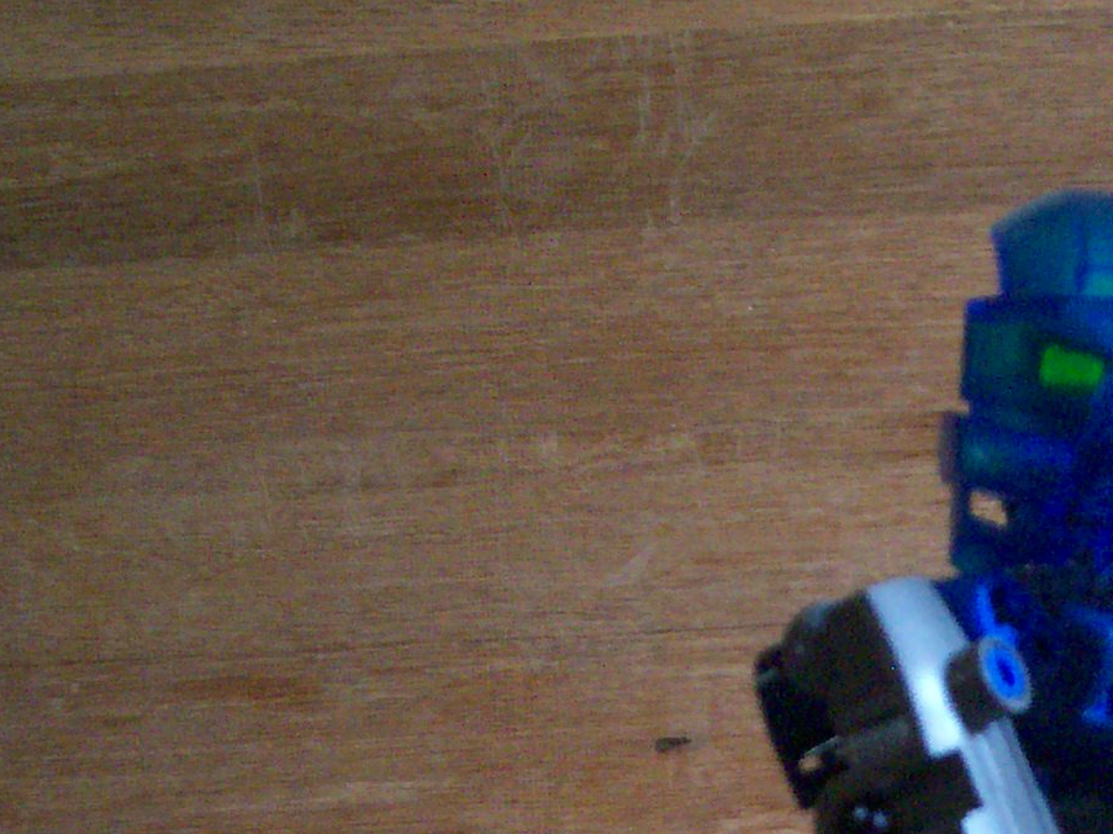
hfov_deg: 20.3
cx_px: 1250
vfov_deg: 15.3
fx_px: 2957
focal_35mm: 92
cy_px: 1065
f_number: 4.5
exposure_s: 1/8
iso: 301
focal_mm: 5.9
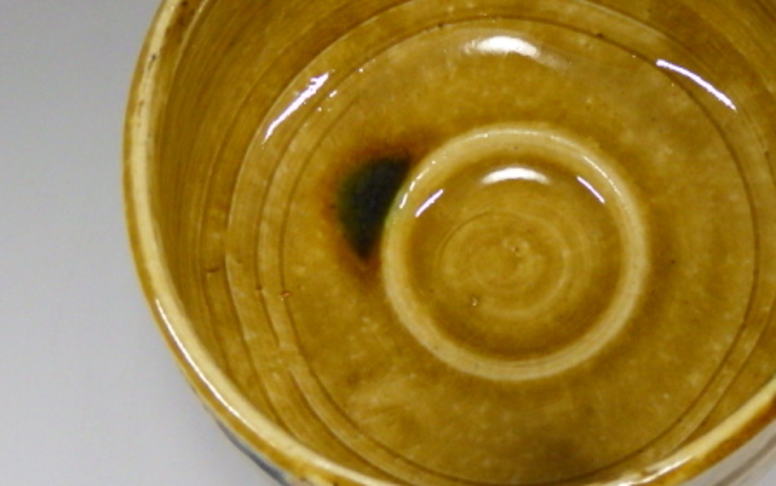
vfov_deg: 13.9
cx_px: 507
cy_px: 163
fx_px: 1989
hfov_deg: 22.0
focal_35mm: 94
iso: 200
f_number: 4.6
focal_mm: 11.1
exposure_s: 1/60
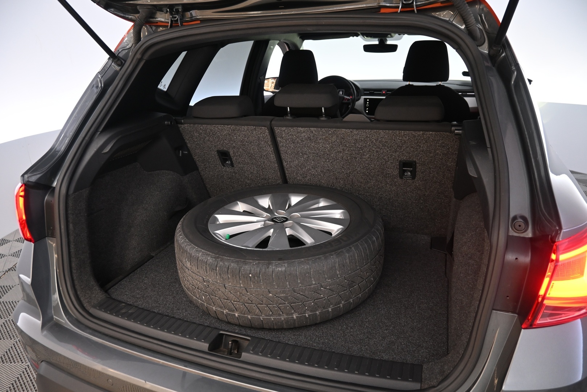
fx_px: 391
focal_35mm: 24
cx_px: 294
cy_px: 196
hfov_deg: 73.7
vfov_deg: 53.1
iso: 640
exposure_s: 1/25
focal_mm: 16
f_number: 3.5
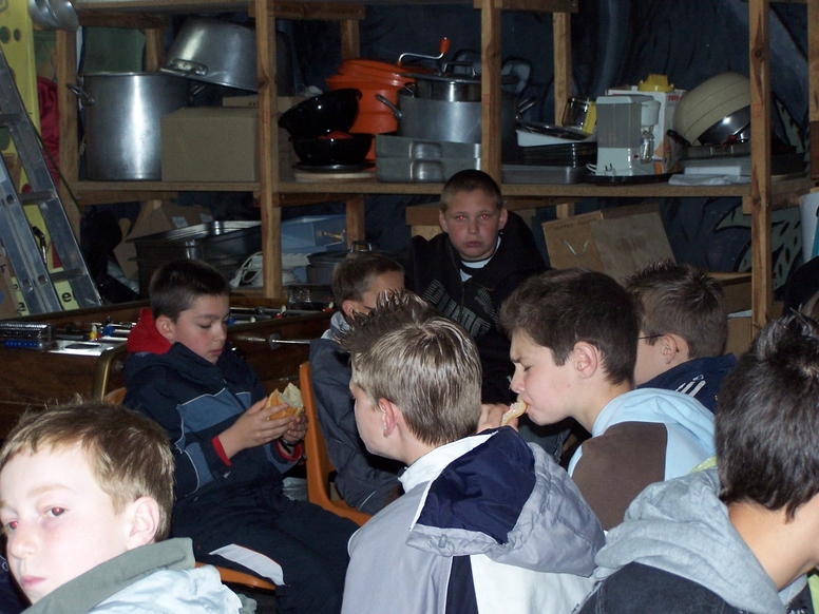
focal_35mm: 82
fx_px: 1940
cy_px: 307
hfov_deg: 23.8
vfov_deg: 18.0
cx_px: 410
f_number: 3.2
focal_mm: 13.7
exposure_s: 1/90
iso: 140
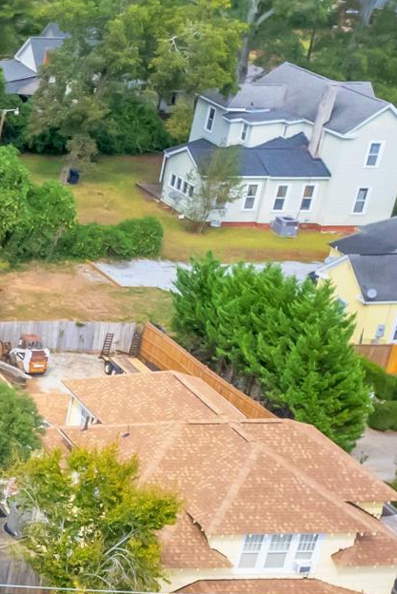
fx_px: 1455
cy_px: 347
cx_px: -597
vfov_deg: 23.1
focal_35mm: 88
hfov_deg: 12.0
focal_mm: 8.38
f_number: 2.8
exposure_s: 1/125
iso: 150
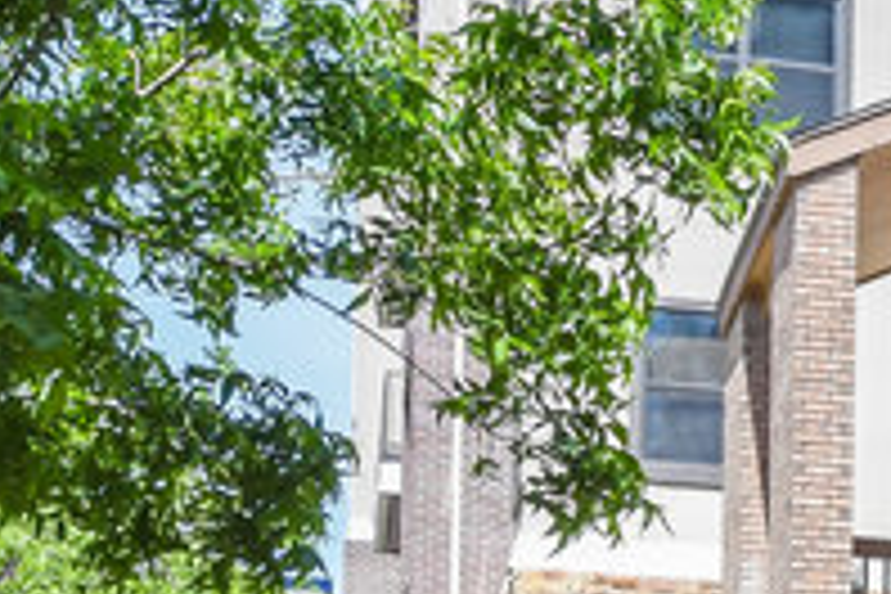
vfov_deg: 8.2
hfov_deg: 11.8
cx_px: 1791
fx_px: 3836
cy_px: 1386
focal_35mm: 155
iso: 200
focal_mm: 20
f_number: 8
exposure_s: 1/320
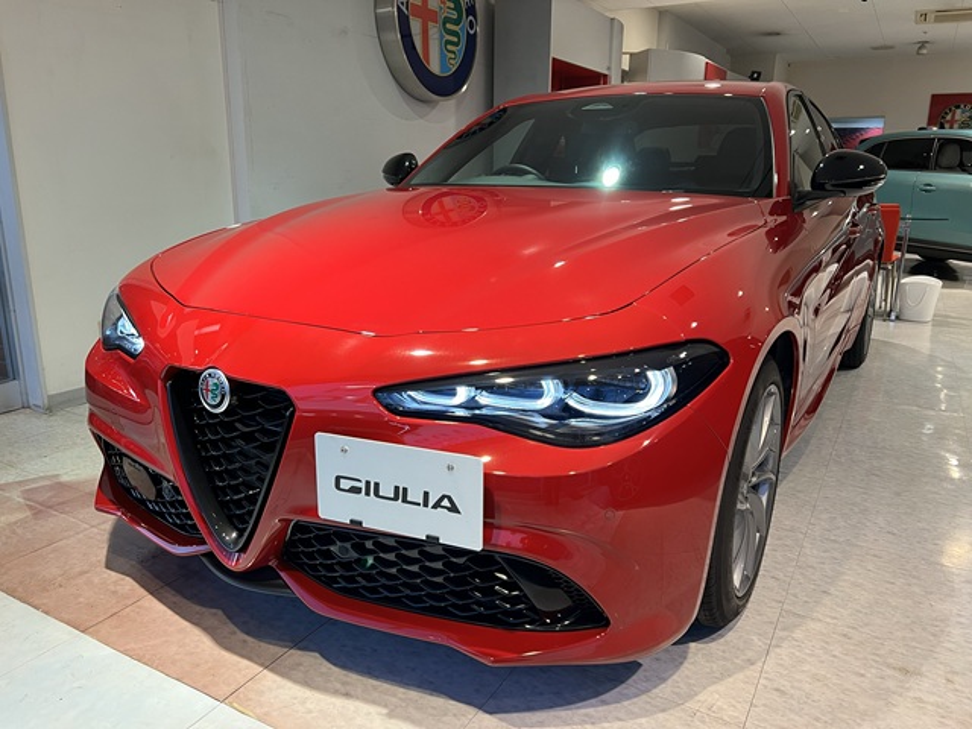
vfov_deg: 53.1
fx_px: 730
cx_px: 486
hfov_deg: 67.3
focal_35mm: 26
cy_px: 364
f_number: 1.5
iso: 125
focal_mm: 5.7
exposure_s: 1/69
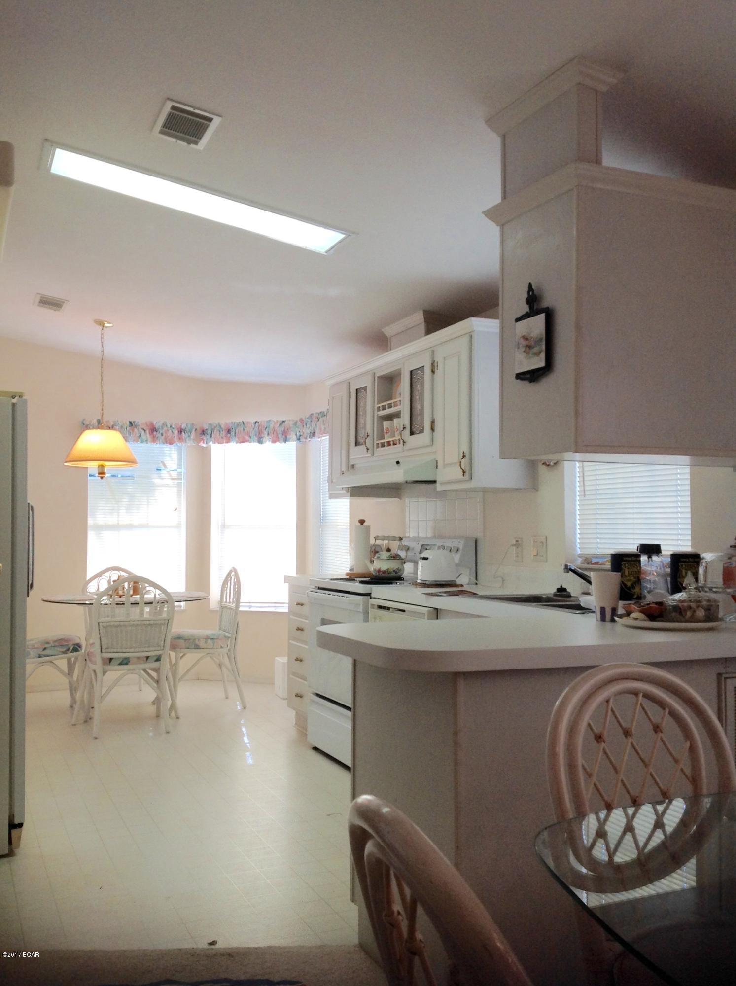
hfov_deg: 40.6
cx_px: 368
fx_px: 995
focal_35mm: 35
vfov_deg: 52.7
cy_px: 493
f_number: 2.4
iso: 50
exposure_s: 1/120
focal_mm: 4.28
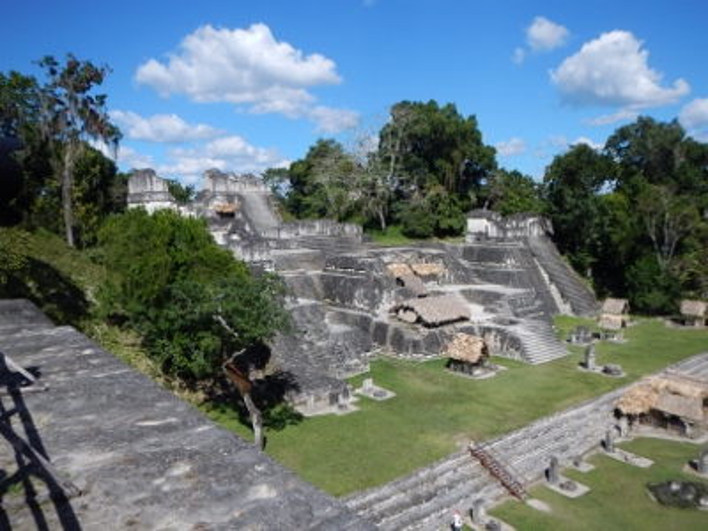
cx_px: 354
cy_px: 266
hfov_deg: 63.4
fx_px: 573
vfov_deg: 49.7
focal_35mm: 28
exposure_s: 1/1250
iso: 125
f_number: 3.9
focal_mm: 5
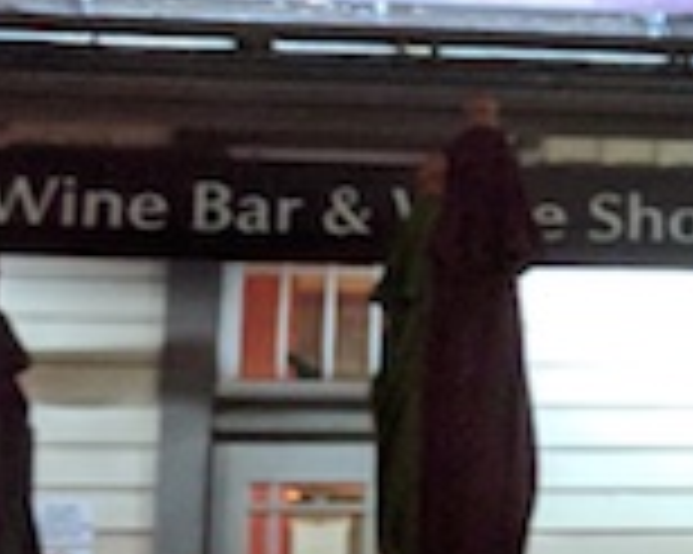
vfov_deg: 9.2
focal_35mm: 165
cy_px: -207
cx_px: 999
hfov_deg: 11.3
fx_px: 3382
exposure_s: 1/30
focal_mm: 4.67
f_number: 2
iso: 1014
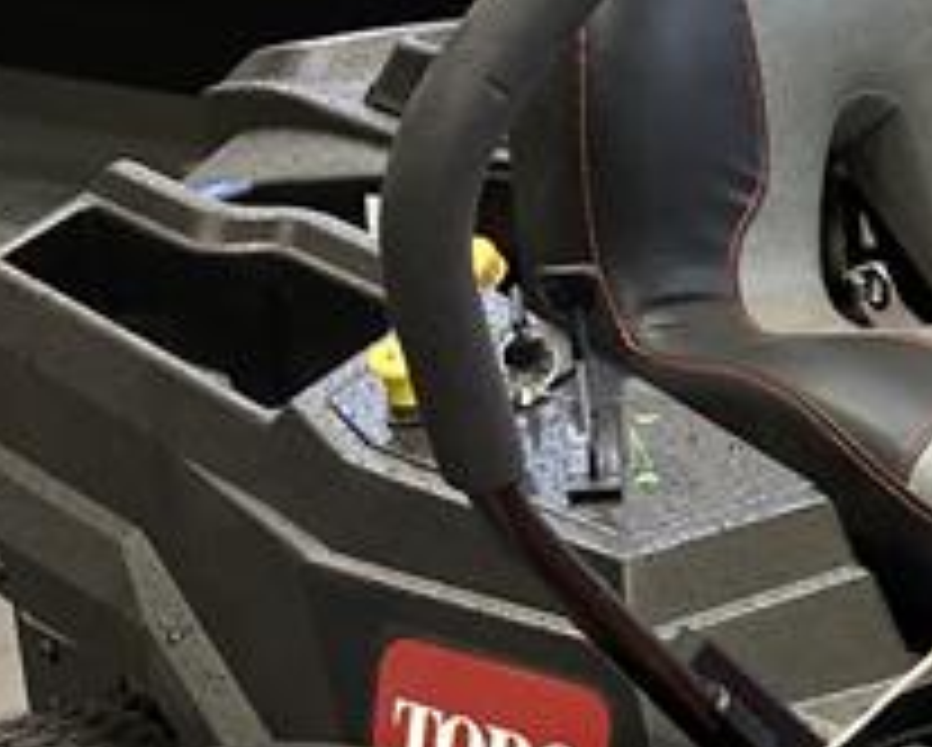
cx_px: 1481
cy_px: 1143
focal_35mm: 135
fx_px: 3727
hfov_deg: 13.3
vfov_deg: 11.0
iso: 100
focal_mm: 3.99
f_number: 1.8
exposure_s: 1/50
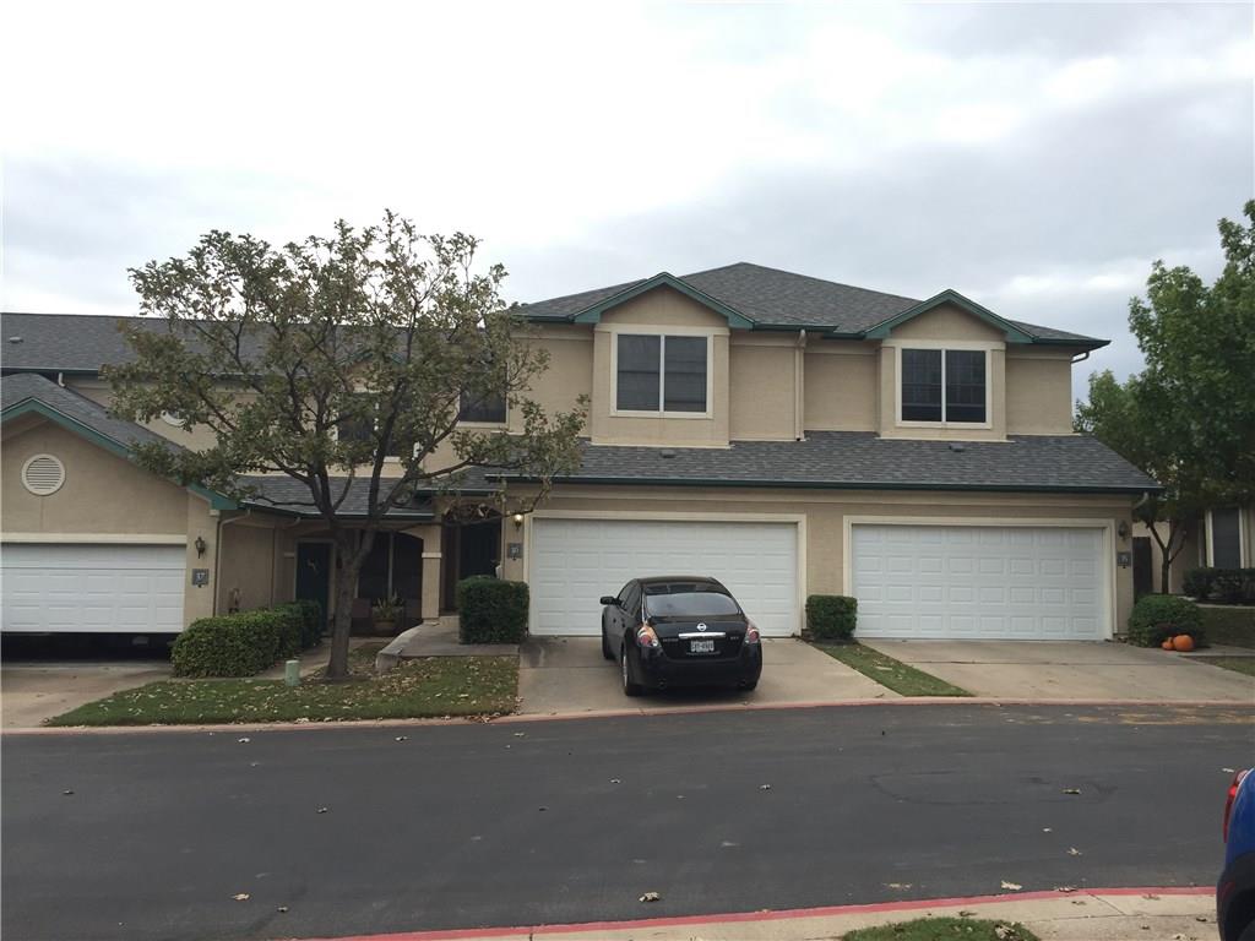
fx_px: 1051
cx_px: 628
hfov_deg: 61.7
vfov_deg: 48.2
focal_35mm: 29
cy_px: 470
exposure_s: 1/549
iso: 32
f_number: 2.2
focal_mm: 4.15
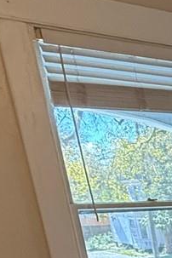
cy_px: 364
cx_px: 451
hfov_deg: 12.4
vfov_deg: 22.5
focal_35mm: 77
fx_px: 552
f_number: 2.2
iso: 320
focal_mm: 2.22
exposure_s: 1/120
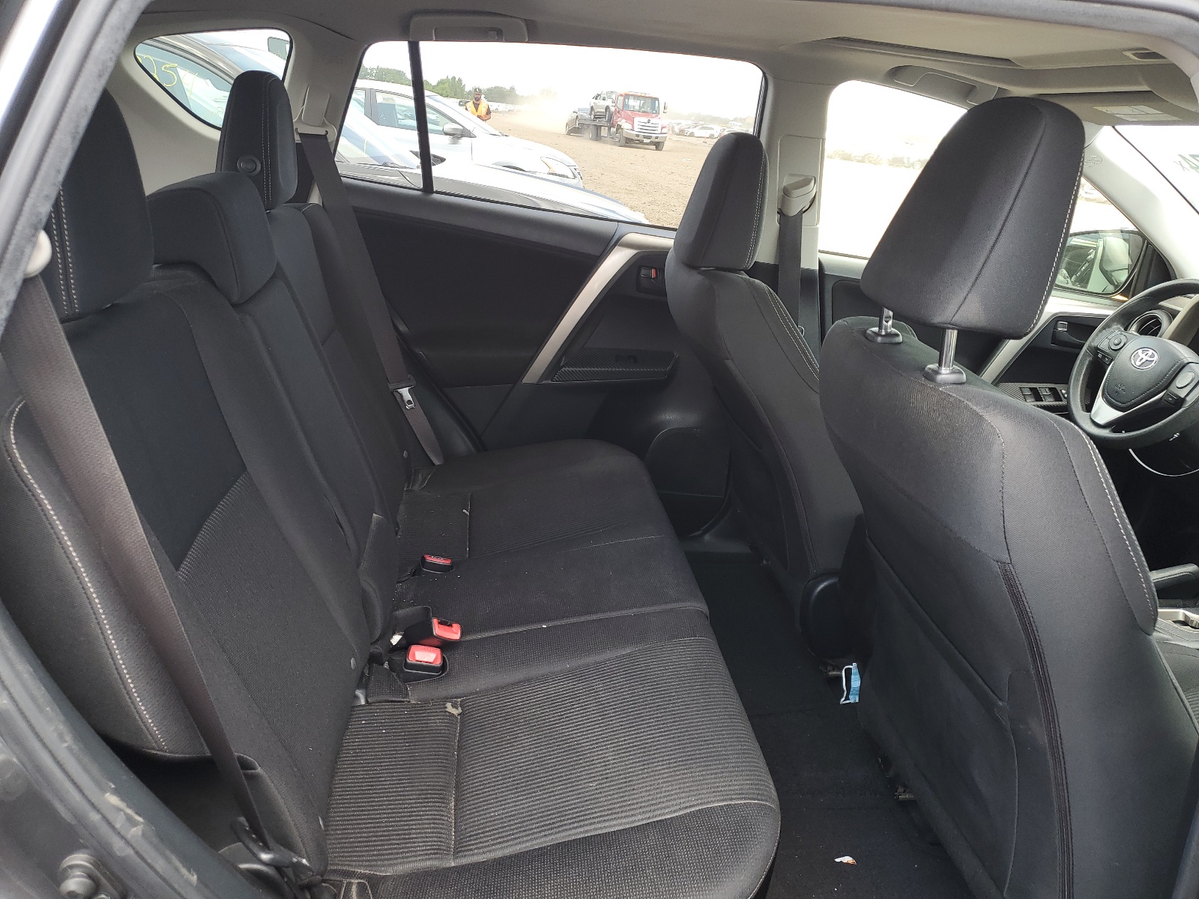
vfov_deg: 53.1
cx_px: 600
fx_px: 901
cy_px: 450
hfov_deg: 67.3
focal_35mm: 26
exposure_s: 1/145
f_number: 1.5
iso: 50
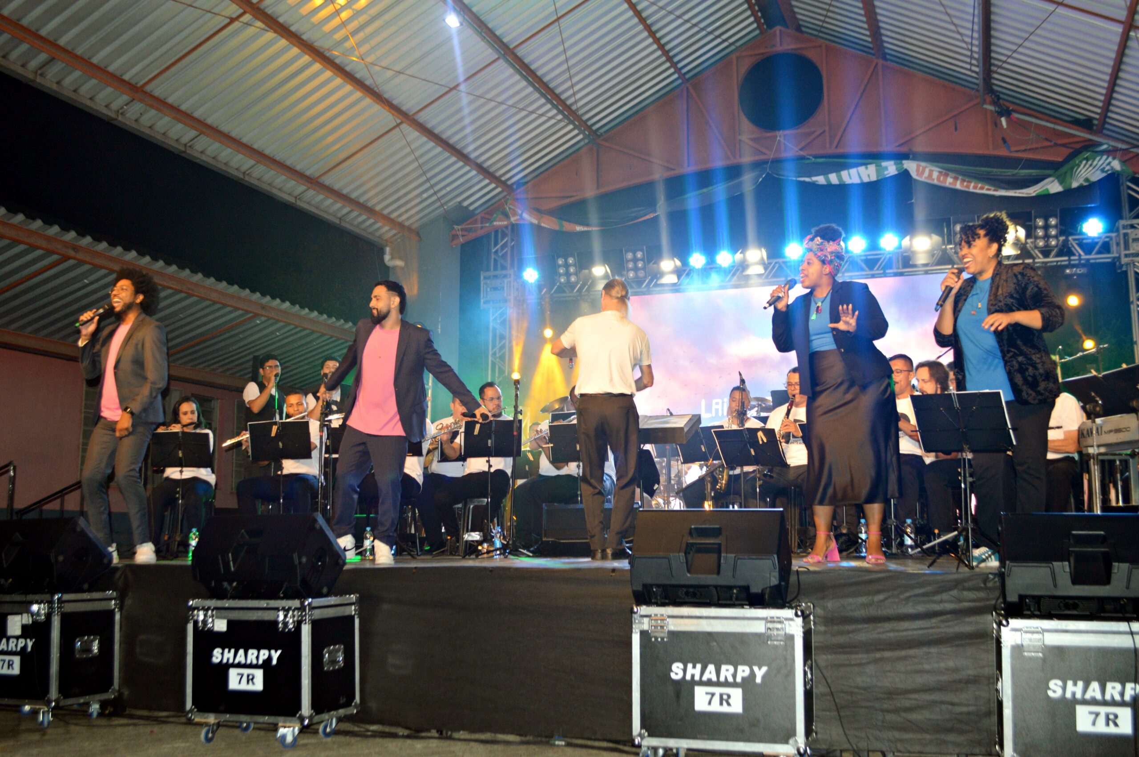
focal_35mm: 36
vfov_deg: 36.8
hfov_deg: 53.2
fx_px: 1138
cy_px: 378
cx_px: 570
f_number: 4
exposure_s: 1/100
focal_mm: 24
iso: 400
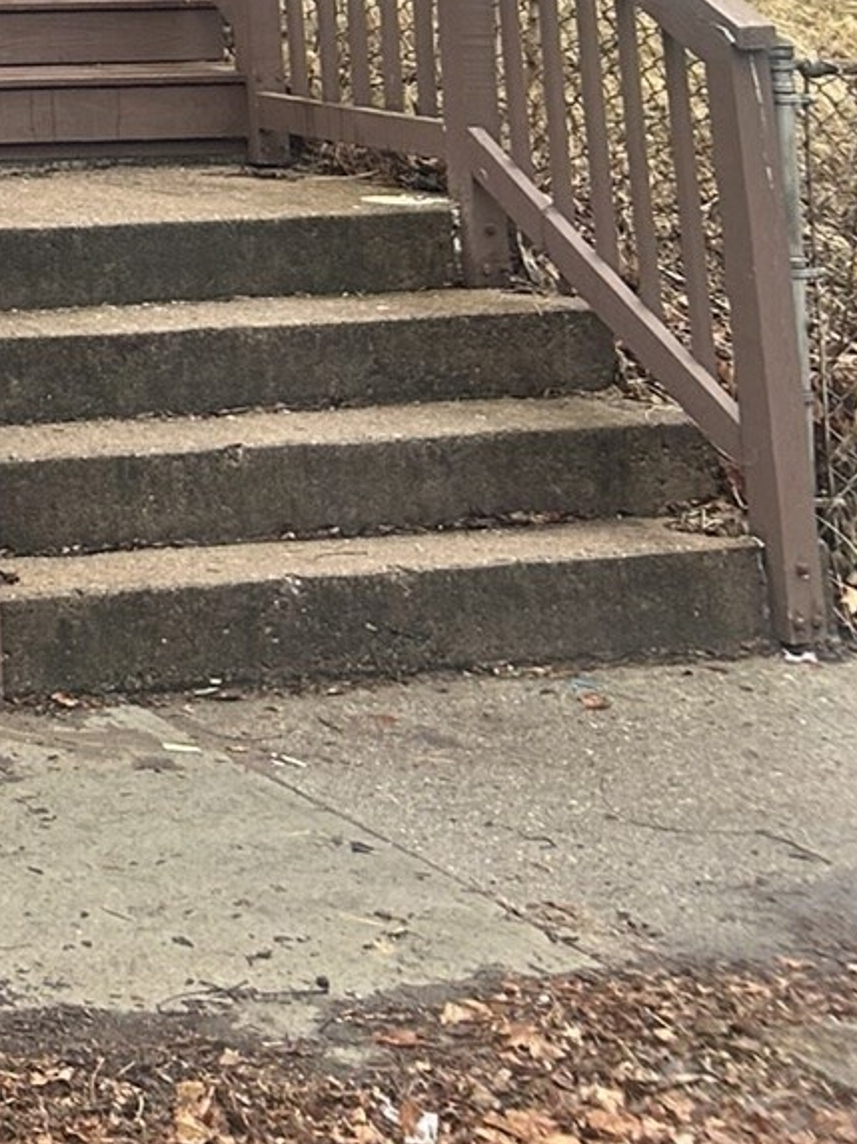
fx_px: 3073
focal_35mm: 93
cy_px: -753
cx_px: -649
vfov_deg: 17.9
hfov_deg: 14.2
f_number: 1.5
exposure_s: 1/894
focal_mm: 5.7
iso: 50
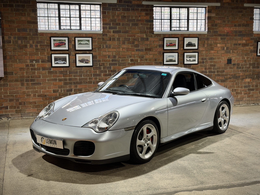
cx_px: 130
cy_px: 98
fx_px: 361
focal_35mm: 48
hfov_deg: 39.7
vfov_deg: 30.3
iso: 200
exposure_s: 1/50
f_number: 1.78
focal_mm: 6.76
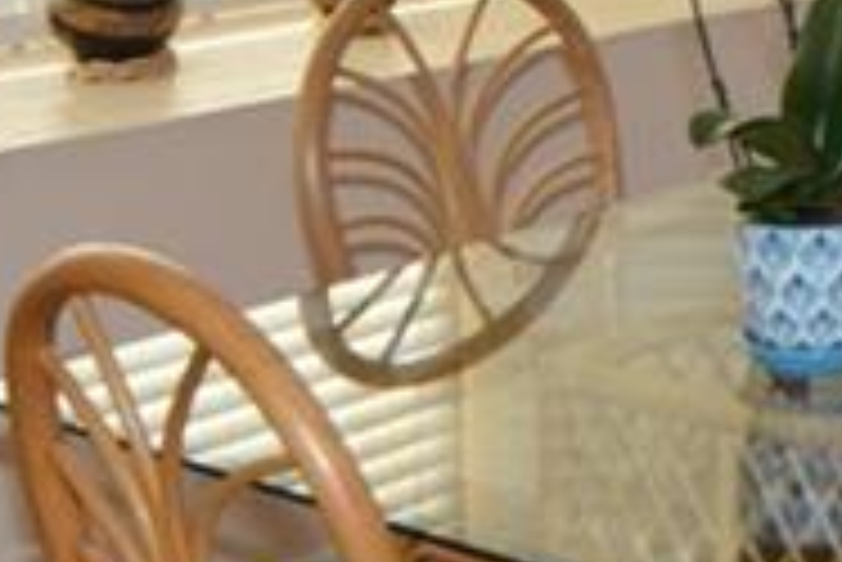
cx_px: 1229
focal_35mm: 107
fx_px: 2498
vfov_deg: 12.4
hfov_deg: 17.4
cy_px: -216
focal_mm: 13
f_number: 4.5
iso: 200
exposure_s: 1/80
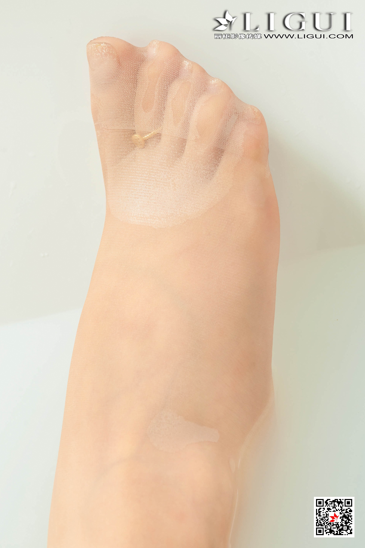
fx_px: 958
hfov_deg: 21.6
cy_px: 270
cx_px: 182
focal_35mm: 63
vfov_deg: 31.9
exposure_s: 1/125
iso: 250
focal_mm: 62
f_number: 9
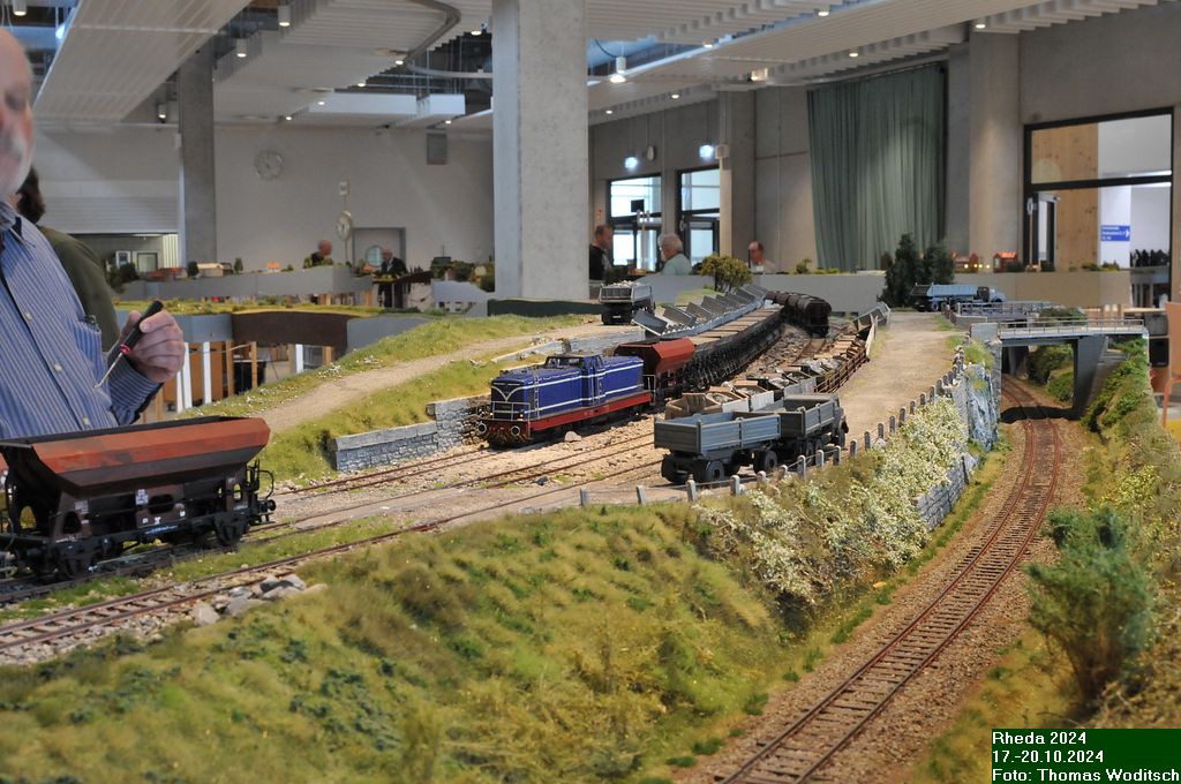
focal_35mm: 42
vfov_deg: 31.8
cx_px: 590
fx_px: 1376
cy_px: 392
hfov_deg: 46.5
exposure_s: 1/6
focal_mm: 28
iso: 1000
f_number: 18
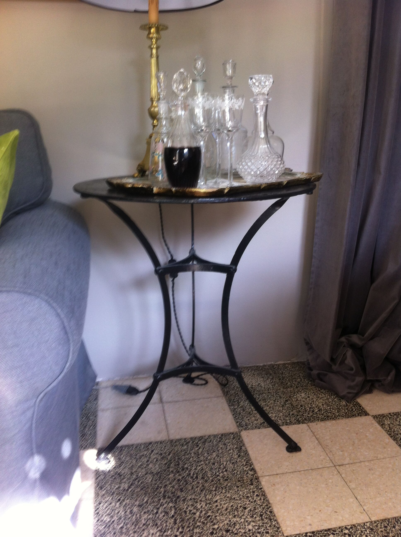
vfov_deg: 52.7
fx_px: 542
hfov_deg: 40.6
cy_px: 268
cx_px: 200
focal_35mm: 35
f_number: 2.8
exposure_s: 1/17
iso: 80
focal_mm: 3.85
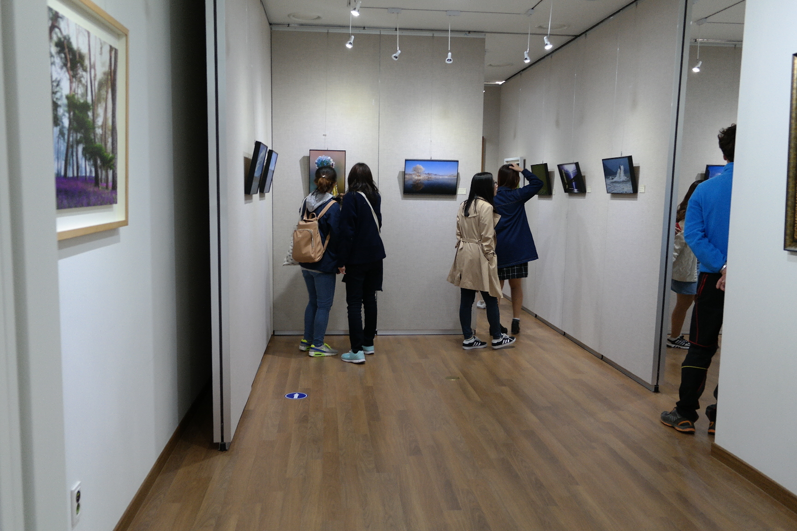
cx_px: 398
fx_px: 664
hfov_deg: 61.9
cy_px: 266
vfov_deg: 43.6
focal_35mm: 30
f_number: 3.5
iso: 400
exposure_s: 1/40
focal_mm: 20
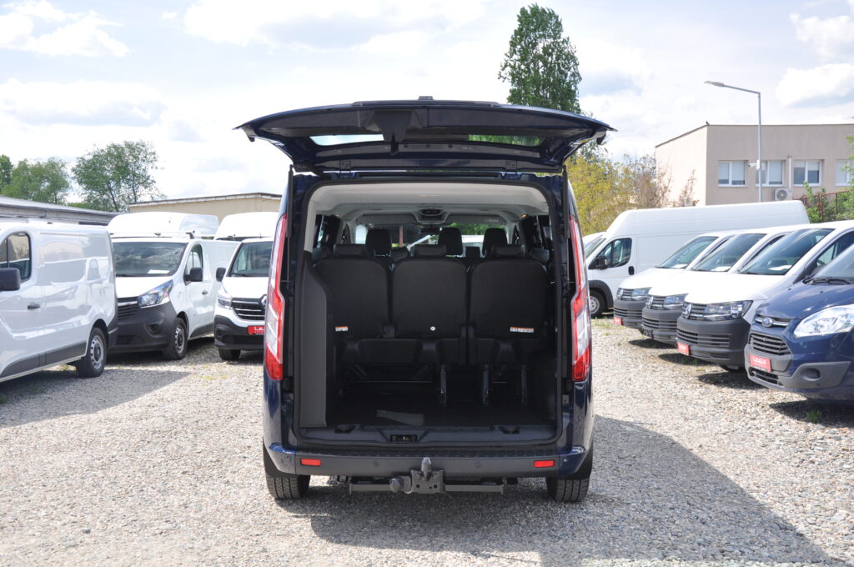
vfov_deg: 34.1
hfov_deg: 49.6
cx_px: 427
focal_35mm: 39
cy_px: 284
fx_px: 924
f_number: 7.1
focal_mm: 26
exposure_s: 1/200
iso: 400
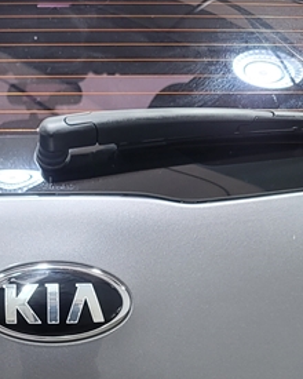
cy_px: 387
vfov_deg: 20.3
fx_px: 1020
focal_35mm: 91
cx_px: 39
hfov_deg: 16.7
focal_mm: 7
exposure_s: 1/120
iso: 100
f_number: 1.8
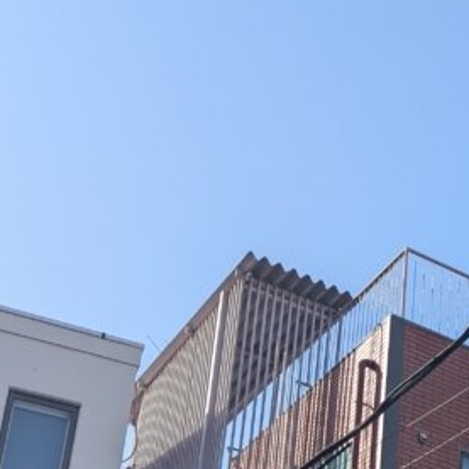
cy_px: 582
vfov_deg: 21.5
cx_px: 557
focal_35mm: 74
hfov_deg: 21.7
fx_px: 1134
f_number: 1.68
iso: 20
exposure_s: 1/806
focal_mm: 6.9
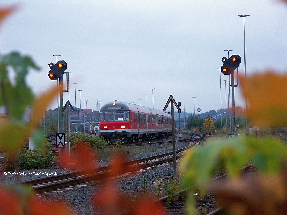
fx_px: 1103
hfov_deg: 14.8
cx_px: 144
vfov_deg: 11.1
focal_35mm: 133
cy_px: 108
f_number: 3.2
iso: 200
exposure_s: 1/125
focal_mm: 34.07
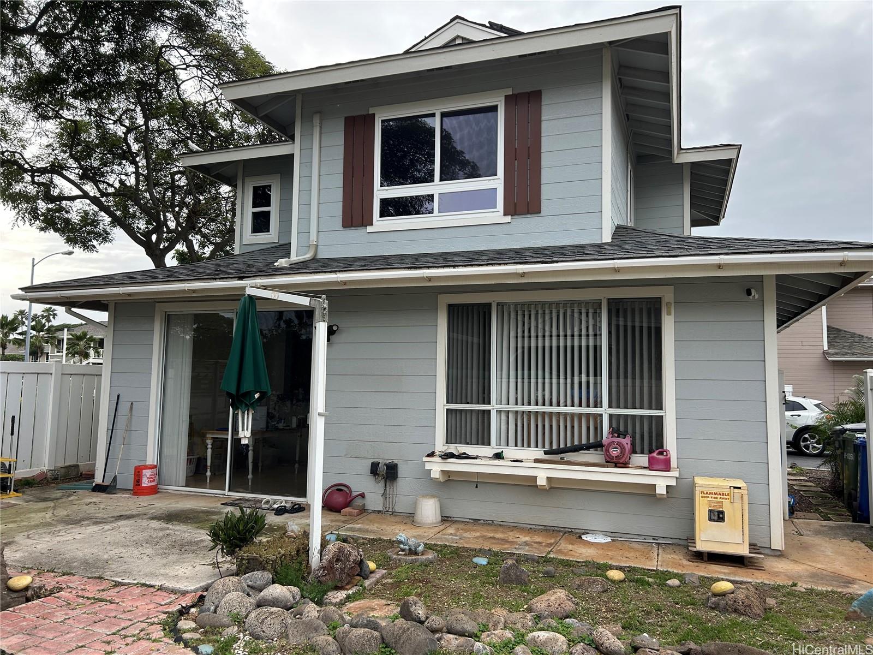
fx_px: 656
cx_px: 436
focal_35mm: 26
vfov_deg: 53.1
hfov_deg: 67.3
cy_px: 328
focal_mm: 5.7
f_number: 1.5
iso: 50
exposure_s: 1/709
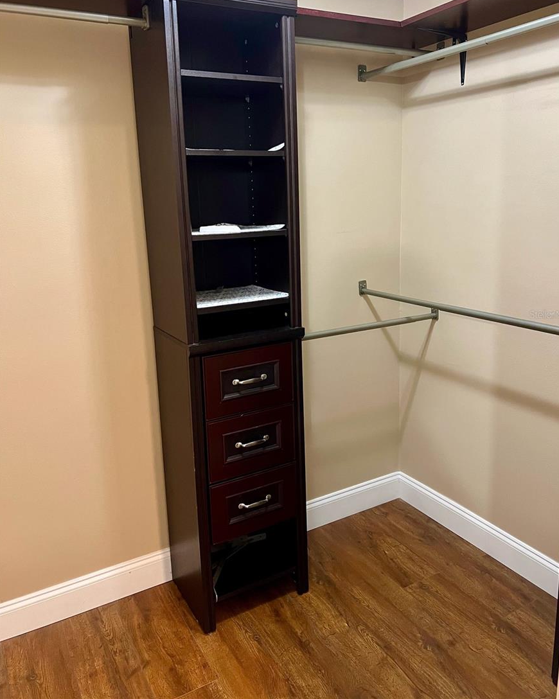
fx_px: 579
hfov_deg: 51.5
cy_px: 314
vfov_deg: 62.1
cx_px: 286
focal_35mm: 28
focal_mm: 5.7
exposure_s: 1/60
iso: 400
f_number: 1.5
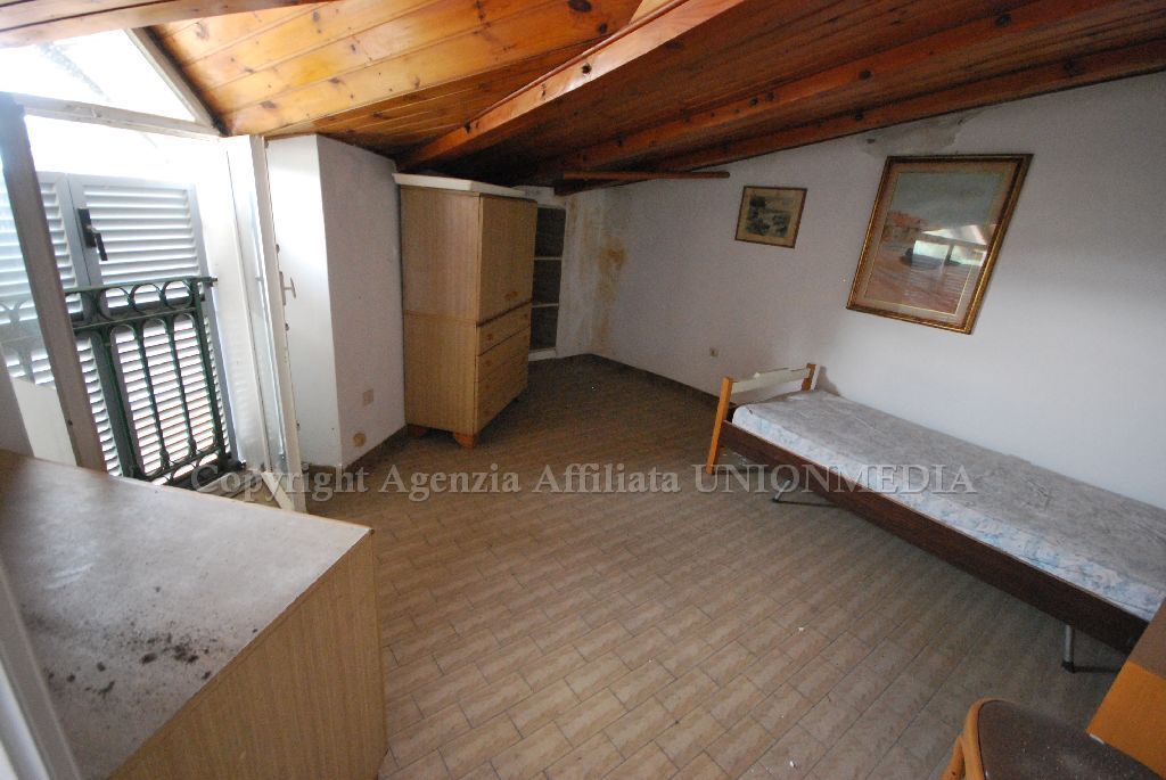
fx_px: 486
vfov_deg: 77.5
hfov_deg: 100.3
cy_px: 390
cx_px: 583
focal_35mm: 15
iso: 1600
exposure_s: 1/30
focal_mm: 10
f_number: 4
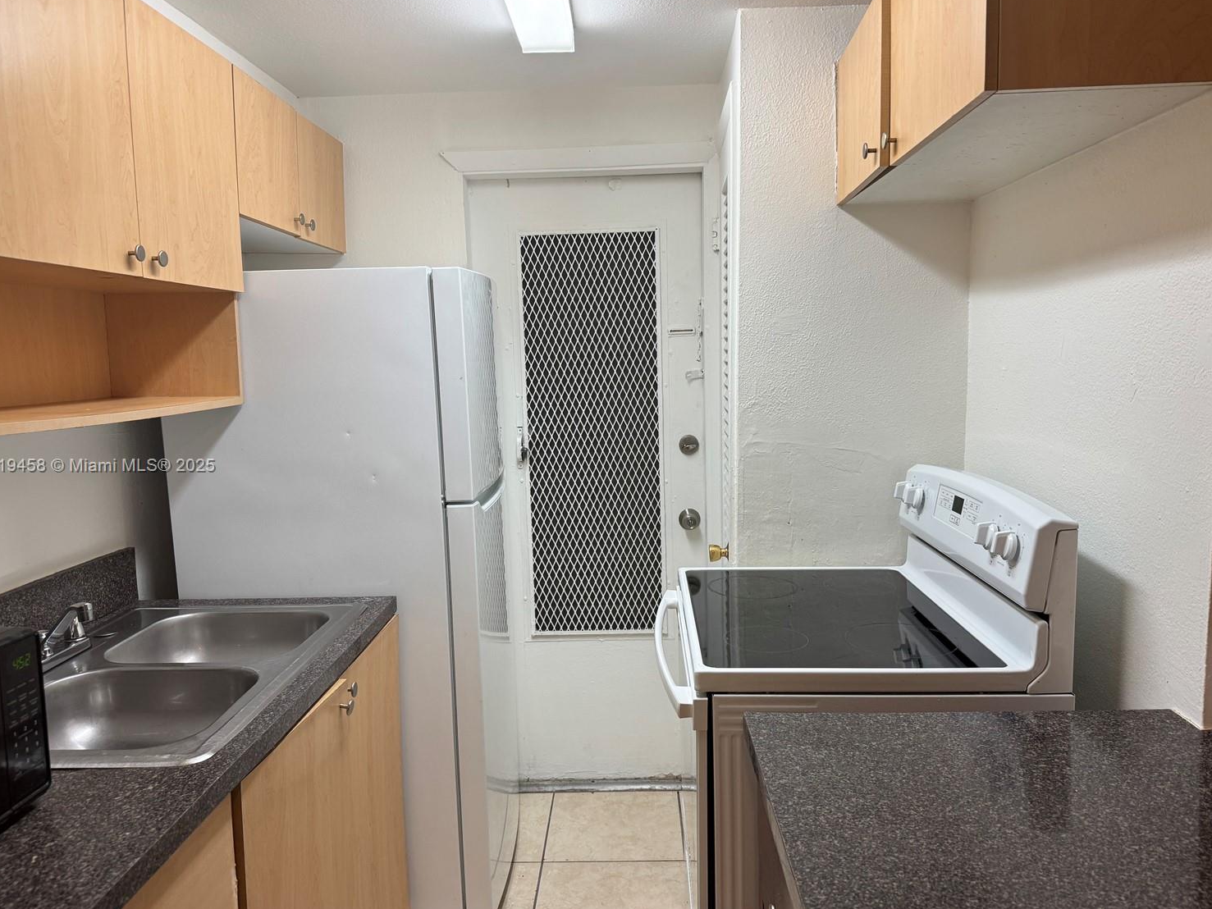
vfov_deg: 53.1
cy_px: 467
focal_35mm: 26
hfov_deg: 67.3
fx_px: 910
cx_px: 609
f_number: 1.78
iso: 125
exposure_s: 1/120
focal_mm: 6.76
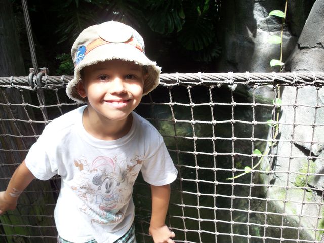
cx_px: 162
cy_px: 122
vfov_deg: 38.7
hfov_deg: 50.1
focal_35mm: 37
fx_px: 346
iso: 80
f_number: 3.4
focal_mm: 7.9
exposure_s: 1/60
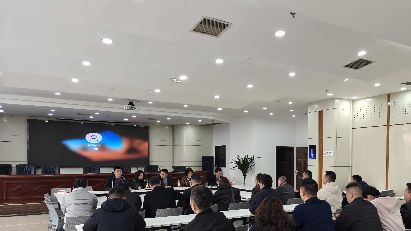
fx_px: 338
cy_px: 174
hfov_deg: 61.9
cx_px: 252
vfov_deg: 36.9
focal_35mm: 31
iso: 64
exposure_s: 1/100
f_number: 1.6
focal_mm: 6.06
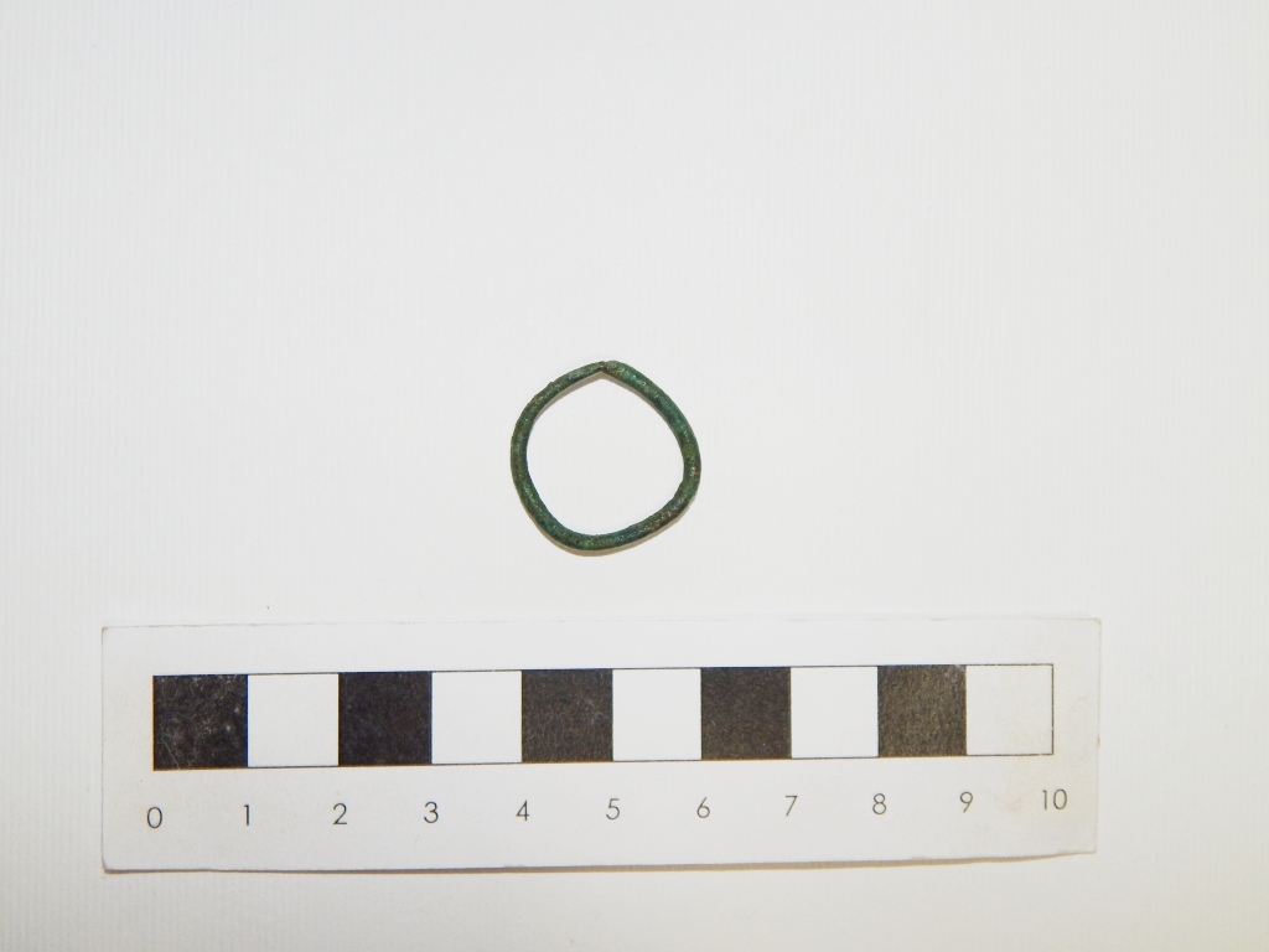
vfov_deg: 33.6
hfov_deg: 43.9
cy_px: 476
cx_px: 634
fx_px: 1576
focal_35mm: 43
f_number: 7.1
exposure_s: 1/30
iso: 160
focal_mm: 7.7
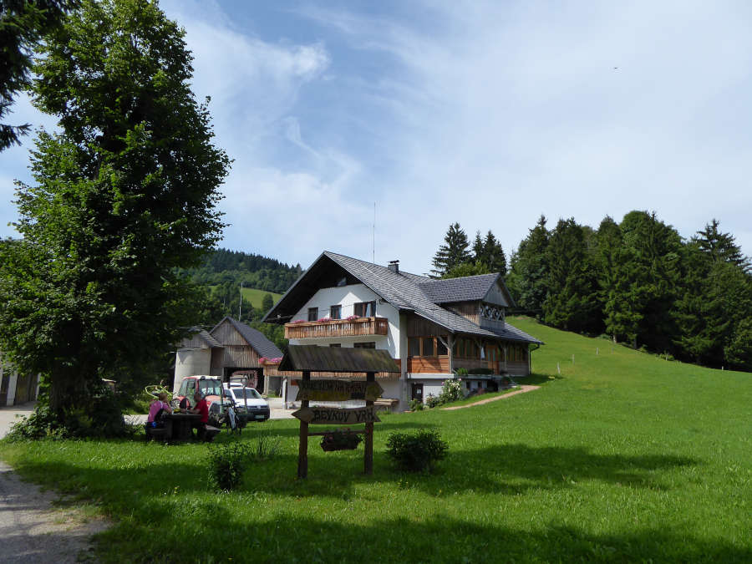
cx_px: 376
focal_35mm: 24
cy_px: 282
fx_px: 521
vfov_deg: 56.8
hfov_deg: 71.6
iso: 125
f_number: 3.3
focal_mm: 4.3
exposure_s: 1/1000
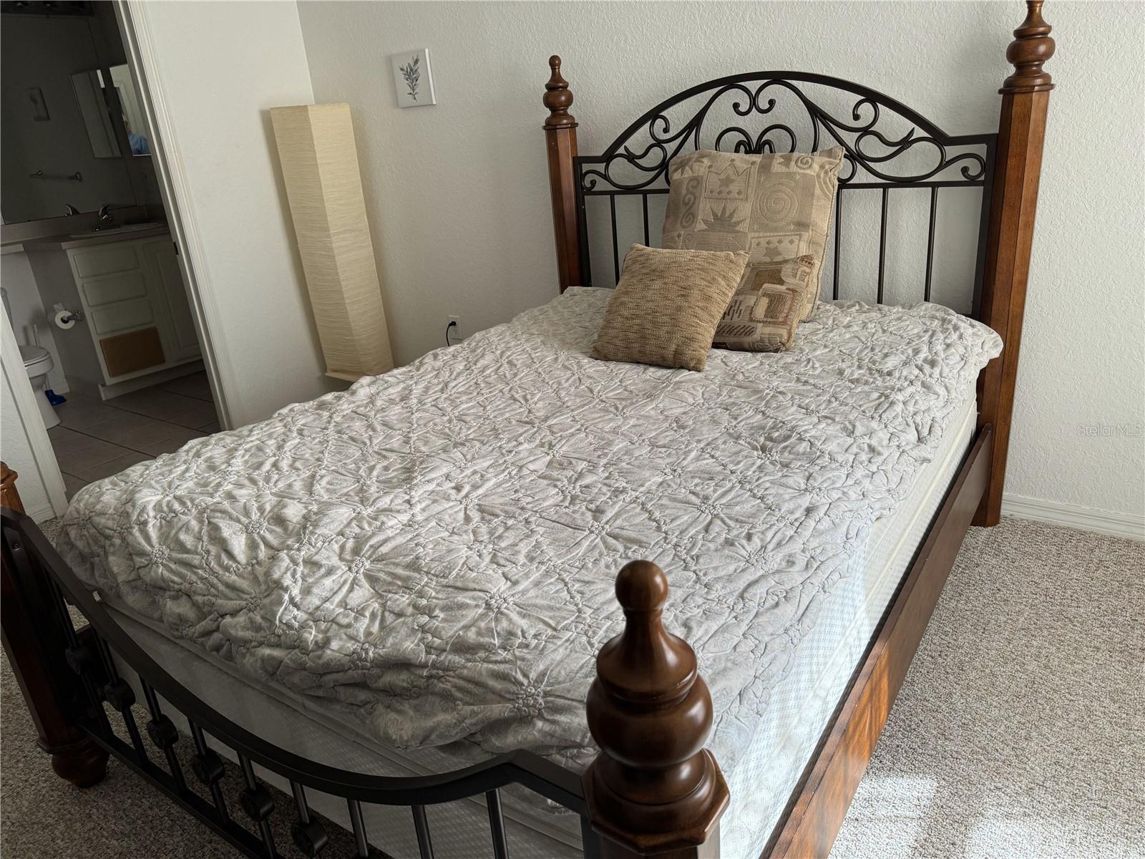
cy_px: 430
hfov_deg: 71.6
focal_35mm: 24
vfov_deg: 56.8
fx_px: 794
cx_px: 572
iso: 125
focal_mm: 6.76
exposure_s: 1/121
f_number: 1.78
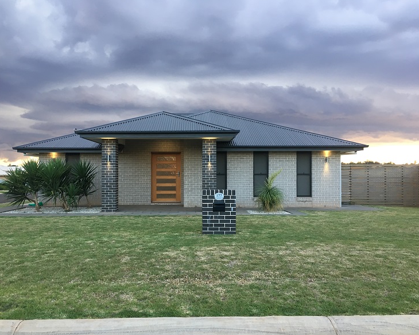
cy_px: 171
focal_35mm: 31
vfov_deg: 47.1
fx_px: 384
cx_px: 195
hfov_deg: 57.1
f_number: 2.2
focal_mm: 4.15
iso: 32
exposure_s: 1/33
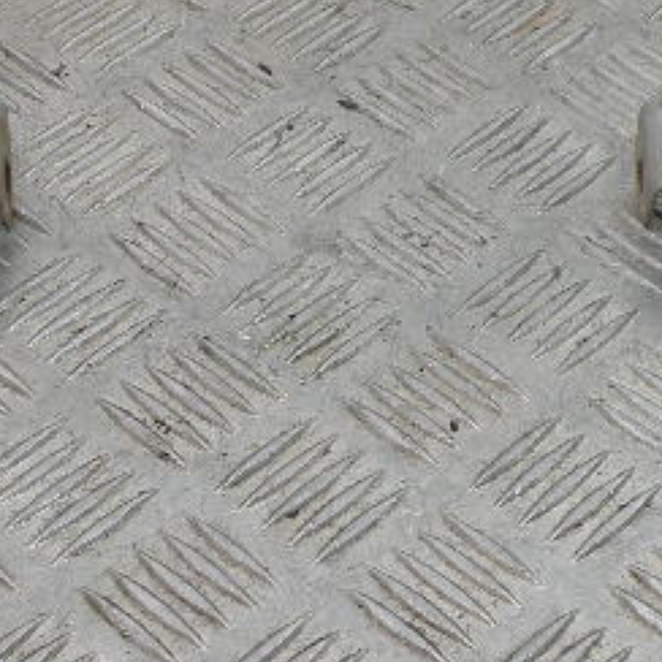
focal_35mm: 100
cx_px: 336
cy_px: 236
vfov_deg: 17.4
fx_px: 2164
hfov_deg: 17.4
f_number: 3.2
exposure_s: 1/78
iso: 64
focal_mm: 4.7
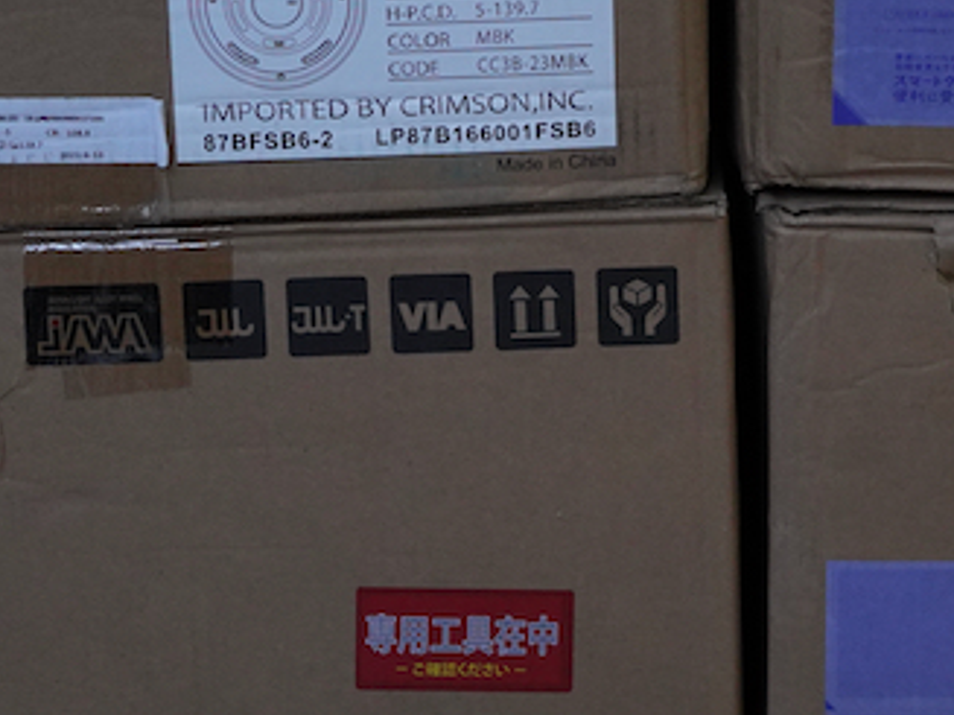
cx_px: 750
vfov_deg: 10.3
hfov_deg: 13.6
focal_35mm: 144
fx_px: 3967
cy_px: 149
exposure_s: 1/800
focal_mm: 35
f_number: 1.4
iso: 1600
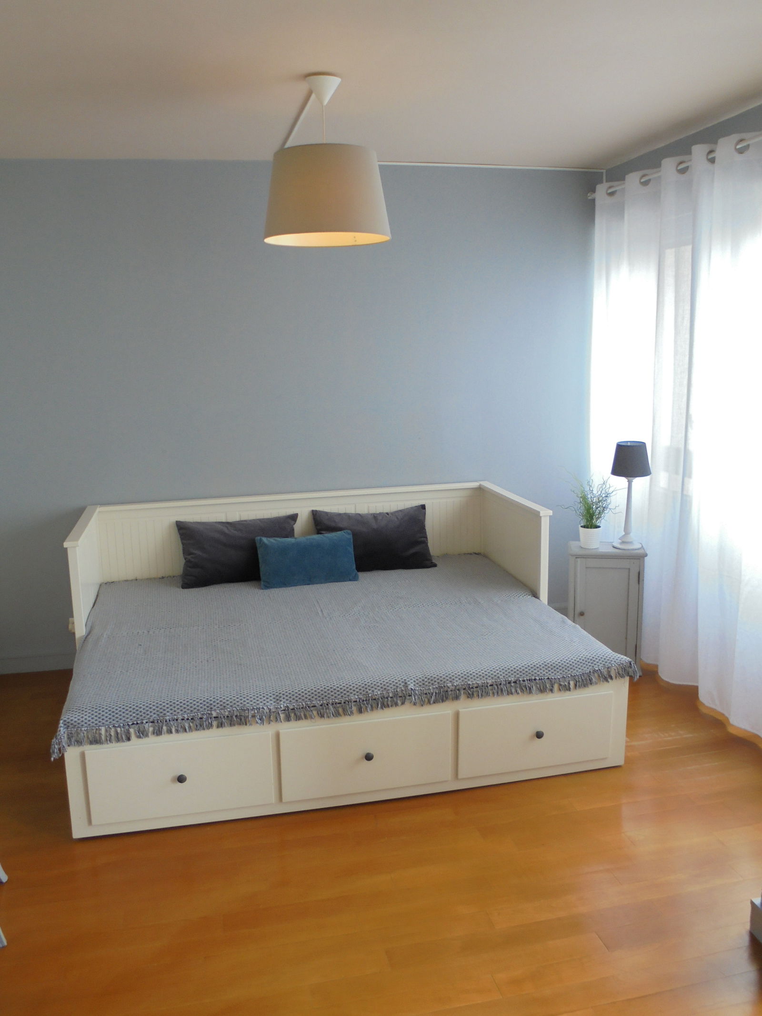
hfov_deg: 48.2
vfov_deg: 61.7
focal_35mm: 29
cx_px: 381
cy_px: 508
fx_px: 851
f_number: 3.7
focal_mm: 5.3
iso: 100
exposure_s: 1/50
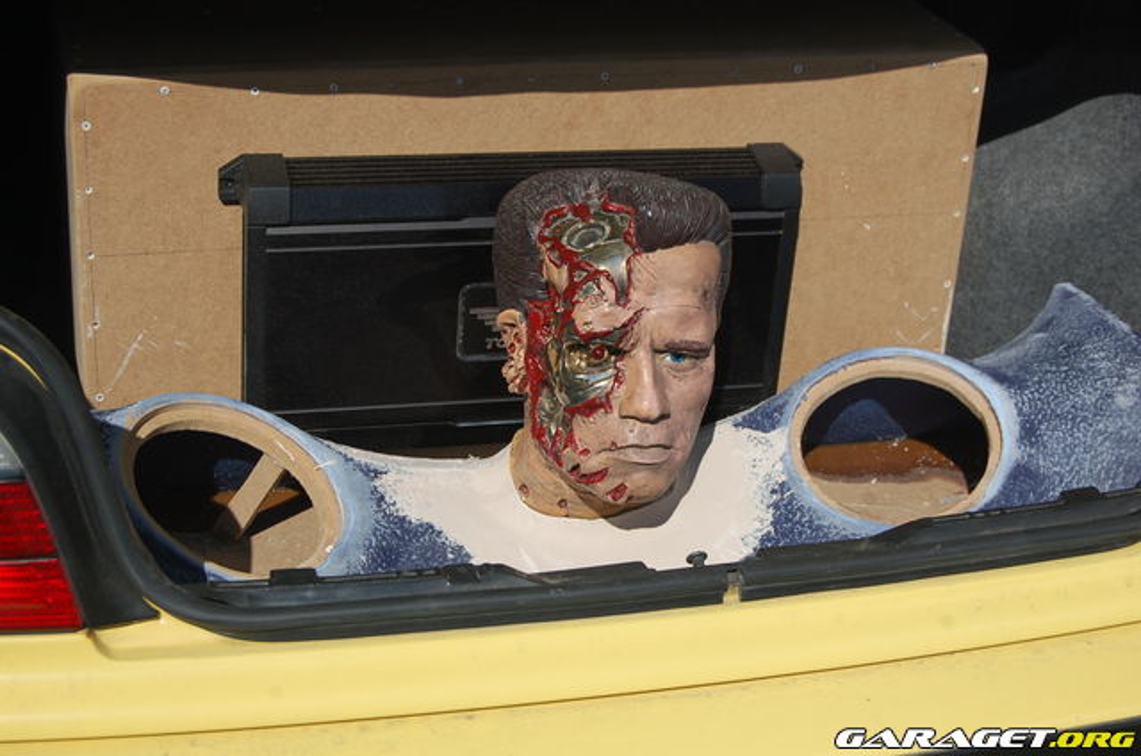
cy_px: 378
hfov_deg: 32.0
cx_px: 570
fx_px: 1993
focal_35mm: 63
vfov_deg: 21.5
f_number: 8
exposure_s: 1/250
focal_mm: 42
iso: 200
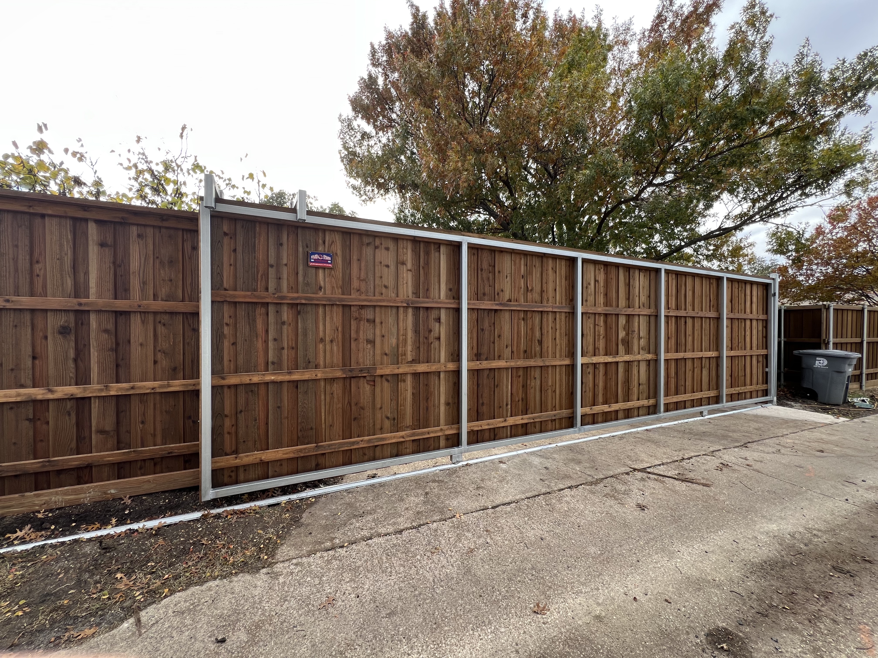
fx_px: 330
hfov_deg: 106.2
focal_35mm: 13
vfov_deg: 89.9
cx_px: 439
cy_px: 329
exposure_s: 1/195
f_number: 1.8
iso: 32
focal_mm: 1.57
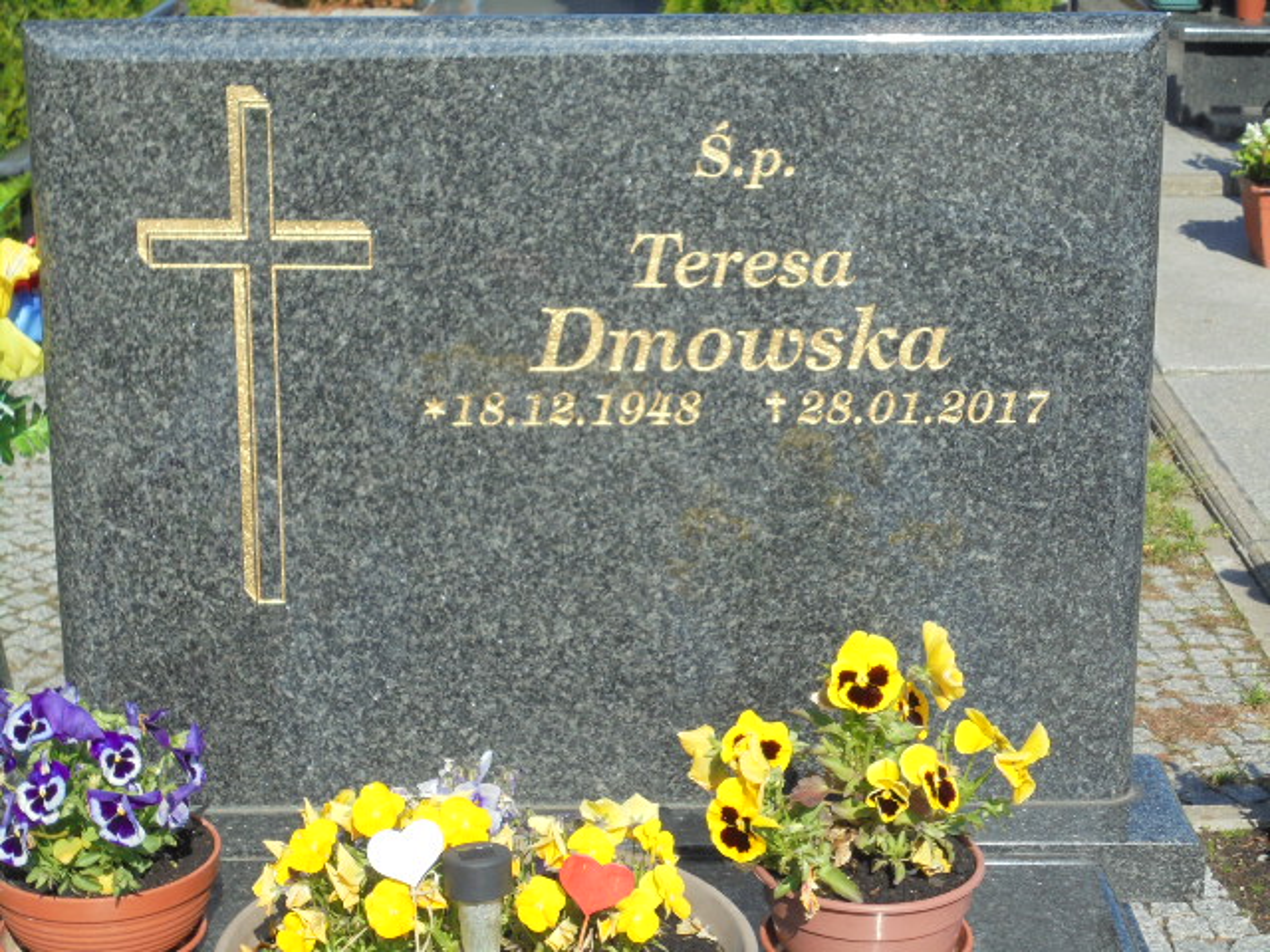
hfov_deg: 26.7
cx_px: 635
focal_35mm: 73
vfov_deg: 20.2
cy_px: 476
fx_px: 2678
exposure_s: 1/320
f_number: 6.1
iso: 100
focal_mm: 13.1
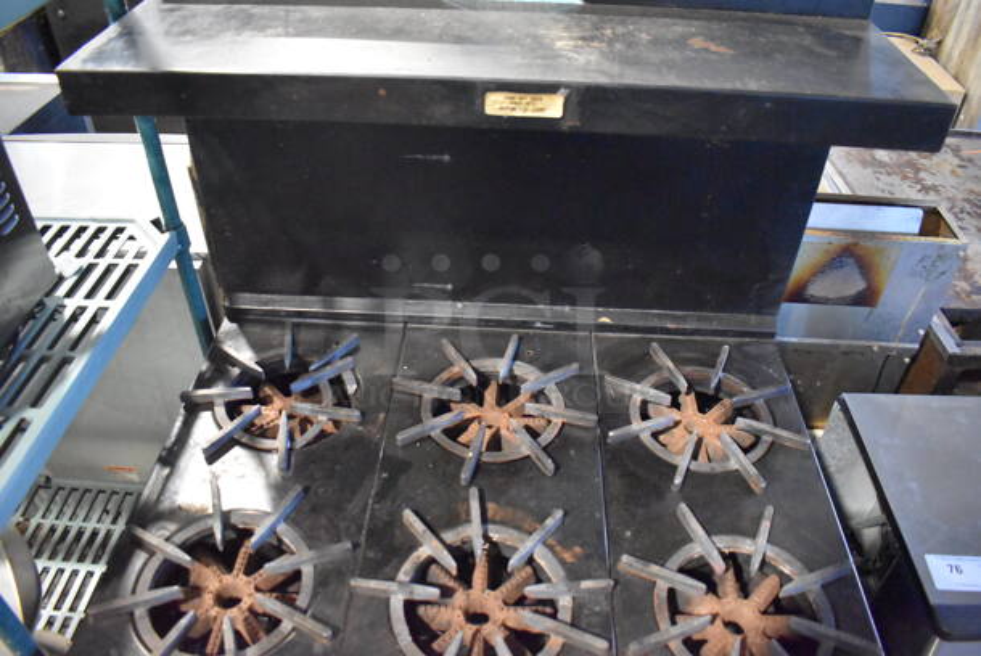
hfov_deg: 67.3
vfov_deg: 48.0
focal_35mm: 27
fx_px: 736
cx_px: 490
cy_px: 328
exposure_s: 1/125
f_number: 3.5
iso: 12800
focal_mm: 18
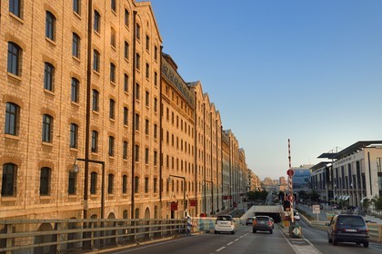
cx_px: 191
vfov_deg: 33.4
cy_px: 127
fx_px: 424
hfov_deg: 48.5
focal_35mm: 40
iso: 800
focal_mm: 40
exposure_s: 1/800
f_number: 7.1
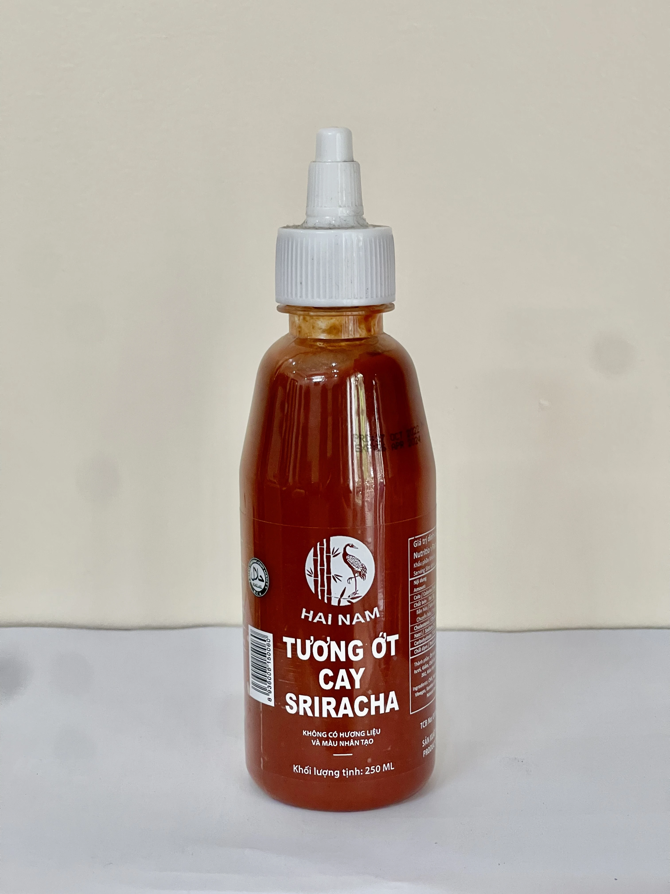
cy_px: 447
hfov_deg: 22.9
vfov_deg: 30.3
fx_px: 1652
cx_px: 335
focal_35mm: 64
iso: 200
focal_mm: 7.5
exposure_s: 1/60
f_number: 2.2
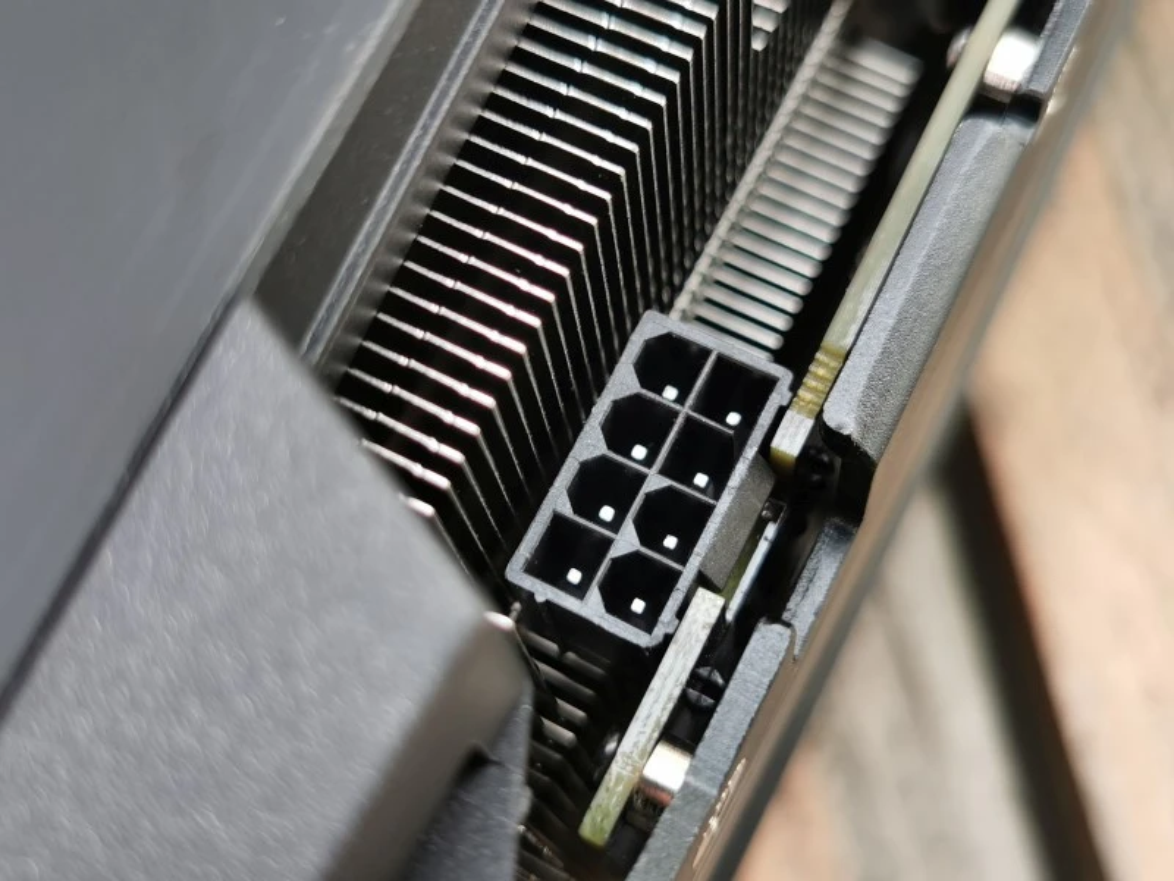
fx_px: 1424
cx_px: 587
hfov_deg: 44.8
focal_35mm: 42
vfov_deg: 34.3
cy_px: 440
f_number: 1.6
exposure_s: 1/100
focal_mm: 5.56
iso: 80
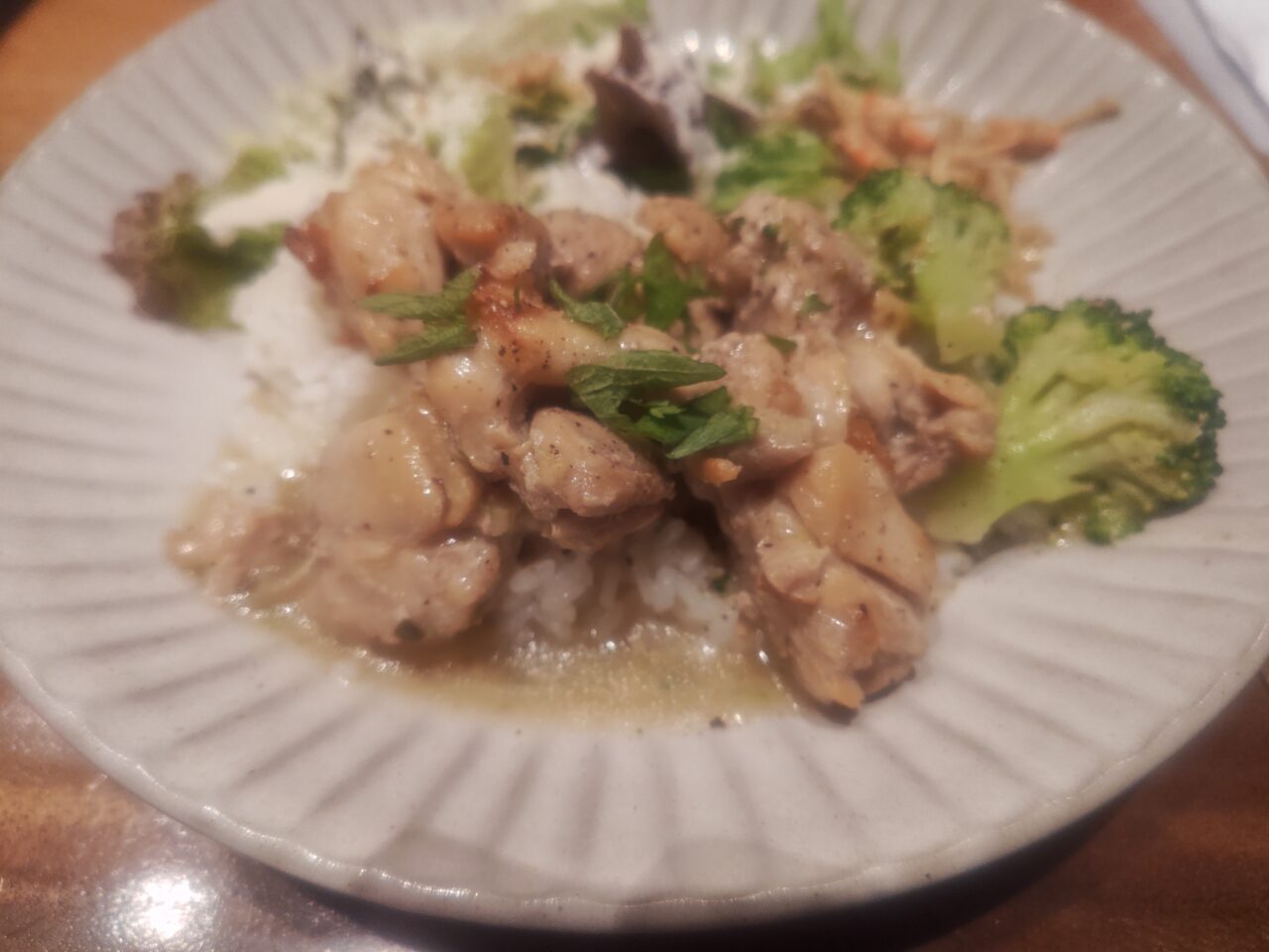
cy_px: 476
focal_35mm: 23
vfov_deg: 58.9
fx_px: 843
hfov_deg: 73.9
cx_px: 634
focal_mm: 5.56
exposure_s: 1/50
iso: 276
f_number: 1.9
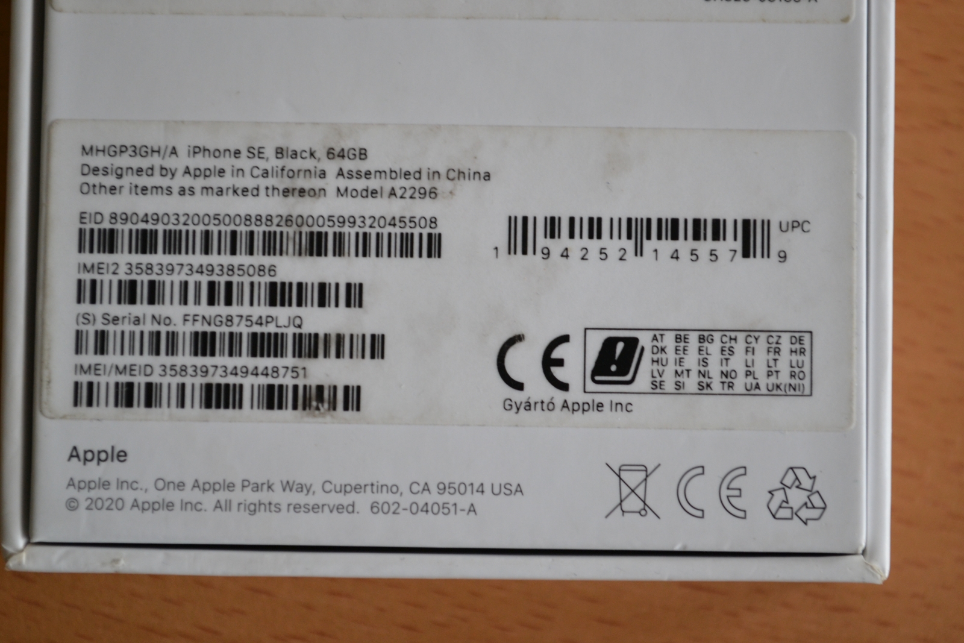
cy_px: 322
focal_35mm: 82
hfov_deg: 24.6
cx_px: 482
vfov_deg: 16.6
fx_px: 2209
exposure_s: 1/60
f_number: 5.6
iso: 640
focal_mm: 55
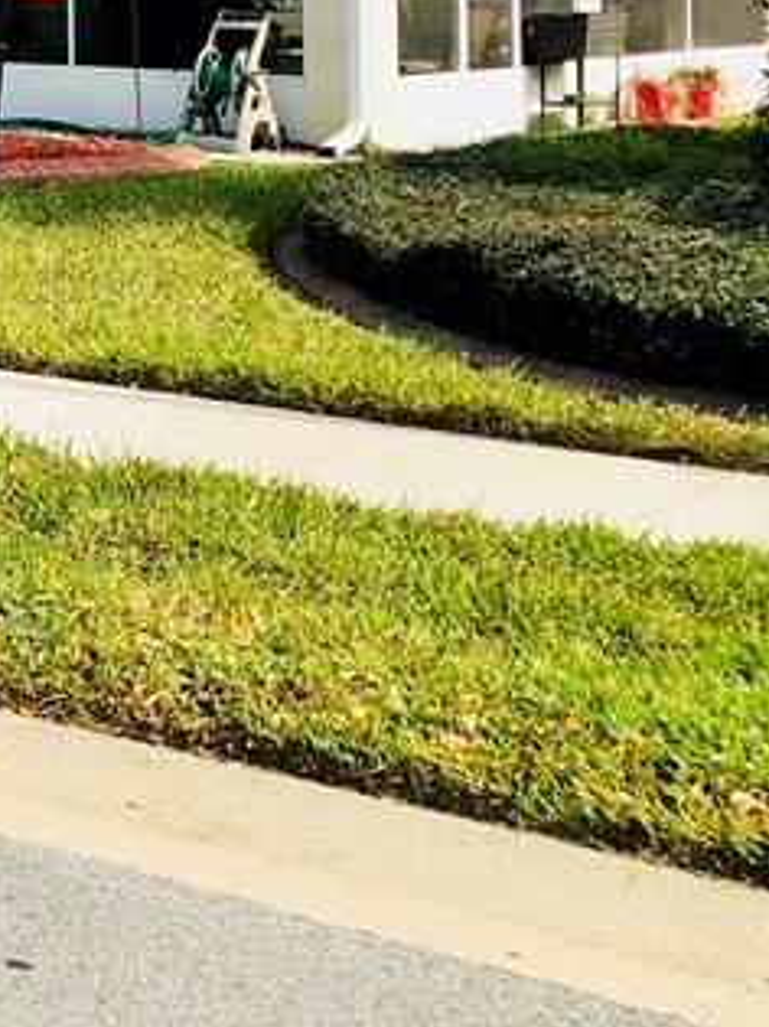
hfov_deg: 14.8
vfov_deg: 20.3
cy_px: -170
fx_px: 2697
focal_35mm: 91
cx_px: -479
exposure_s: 1/2288
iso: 20
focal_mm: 3.99
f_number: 1.8
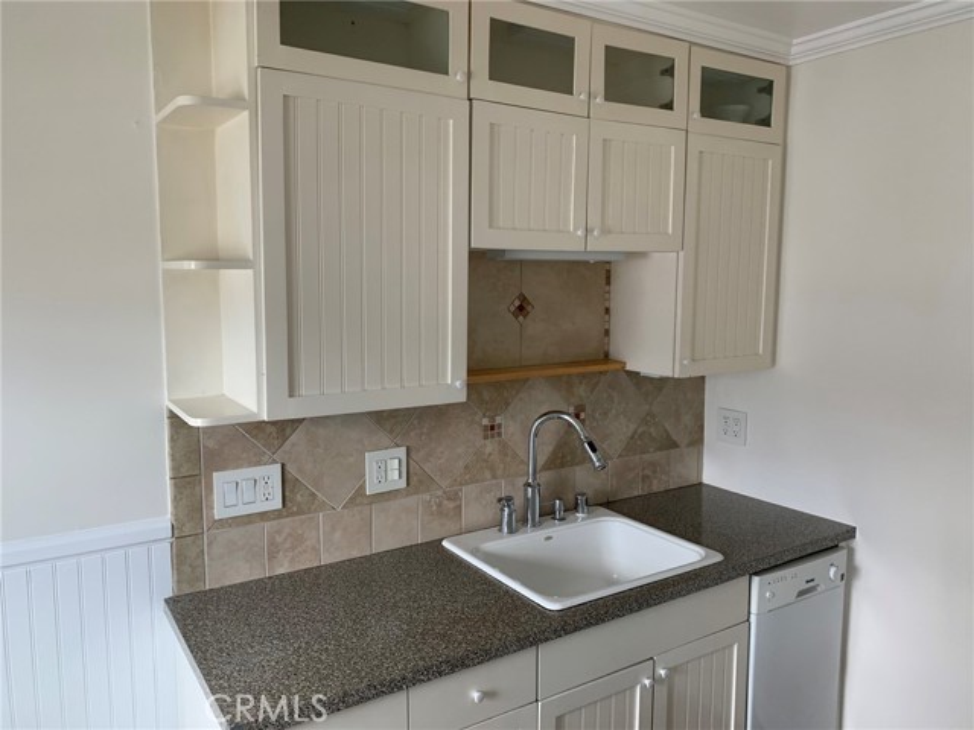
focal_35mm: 26
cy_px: 365
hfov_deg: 67.3
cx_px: 487
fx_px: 732
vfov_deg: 53.1
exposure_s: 1/100
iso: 100
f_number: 1.8
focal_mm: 4.25
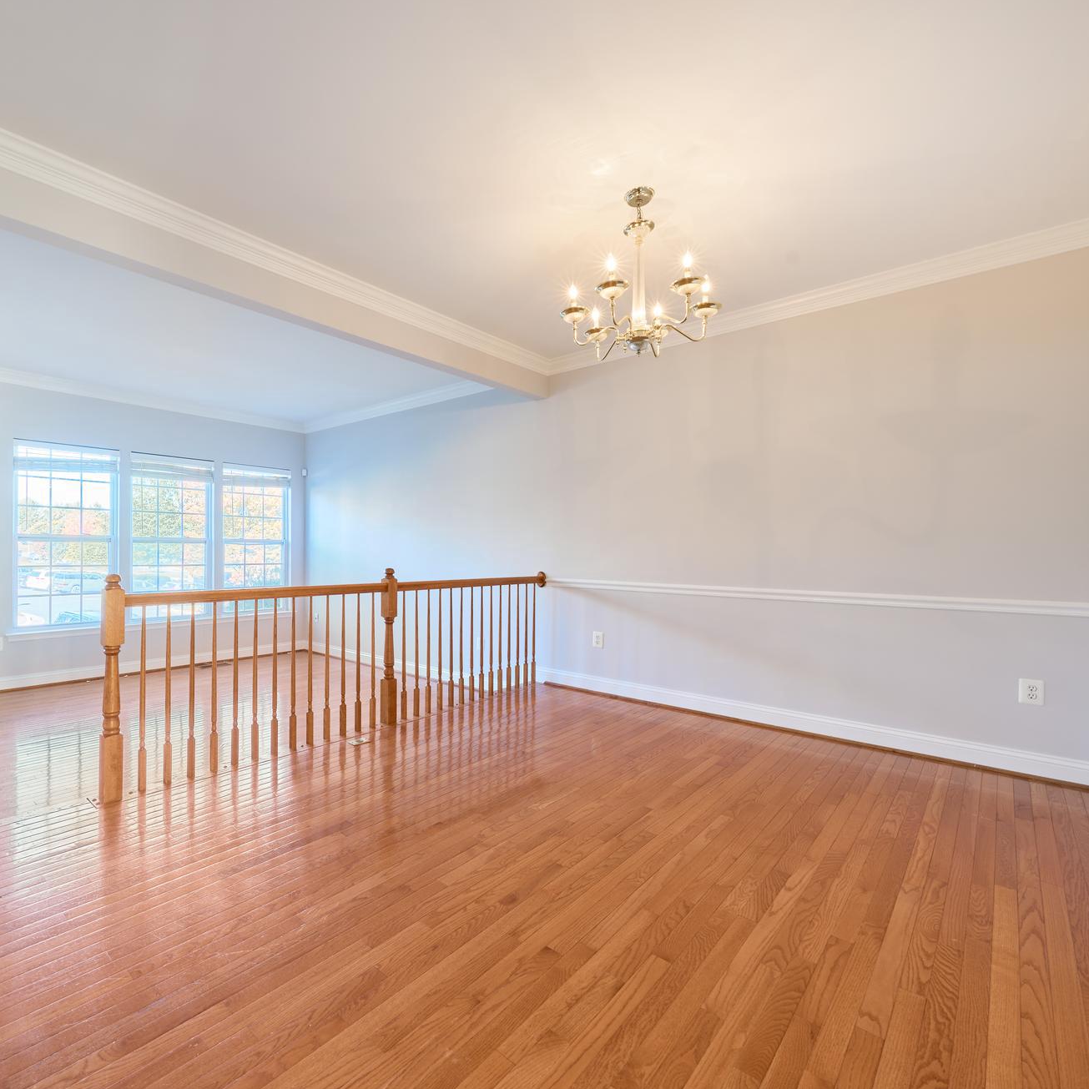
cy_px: 553
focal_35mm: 16
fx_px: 569
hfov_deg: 86.4
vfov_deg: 87.4
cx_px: 440
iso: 200
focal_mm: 12
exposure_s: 1/20
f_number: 10
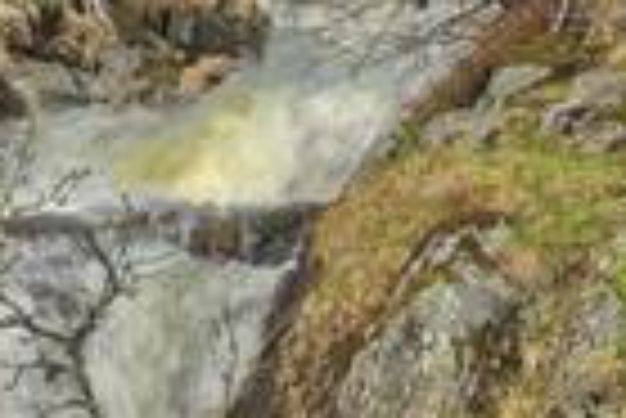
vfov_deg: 4.0
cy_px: 380
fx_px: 6005
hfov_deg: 5.9
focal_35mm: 345
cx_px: -140
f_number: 22
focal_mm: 120
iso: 100
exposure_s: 1/40
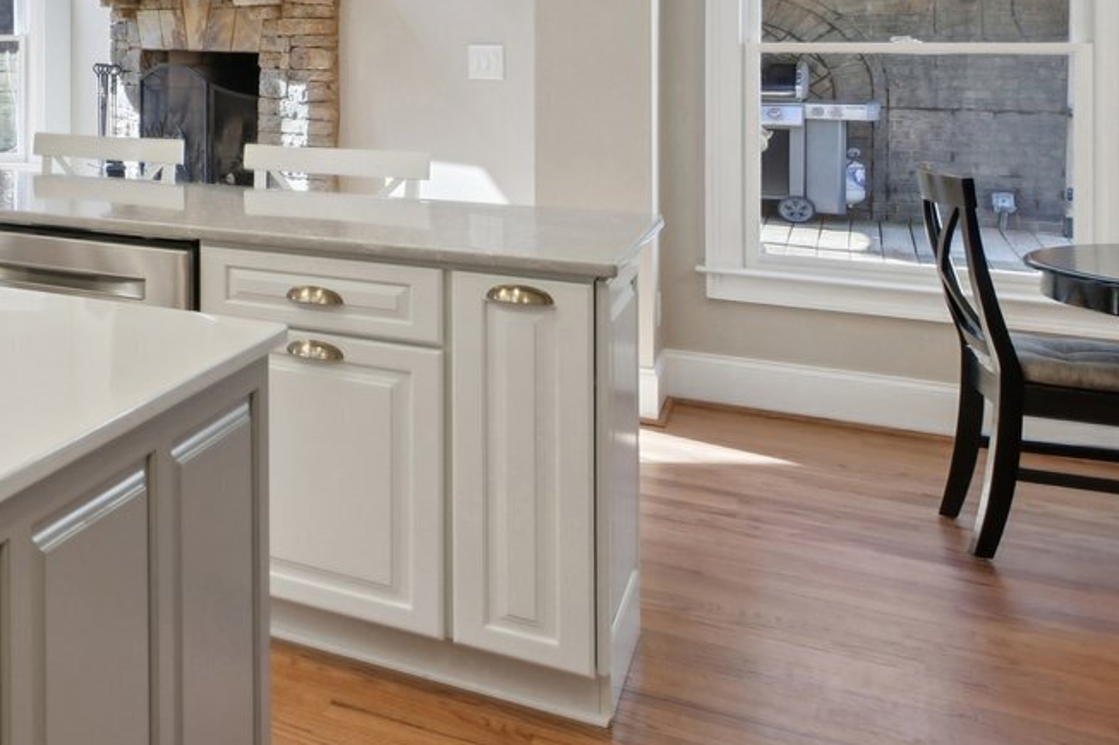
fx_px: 1367
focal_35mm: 44
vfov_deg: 29.0
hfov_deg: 29.2
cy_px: 42
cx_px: -527
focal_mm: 14
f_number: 8
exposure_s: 1/50
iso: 400
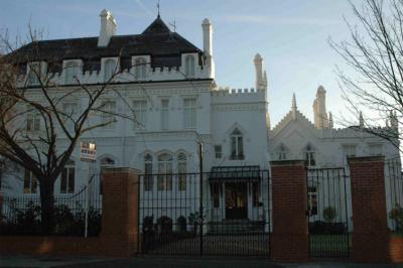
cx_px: 202
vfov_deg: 31.8
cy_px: 134
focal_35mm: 42
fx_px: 470
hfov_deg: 46.4
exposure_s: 1/640
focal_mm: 28
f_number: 13
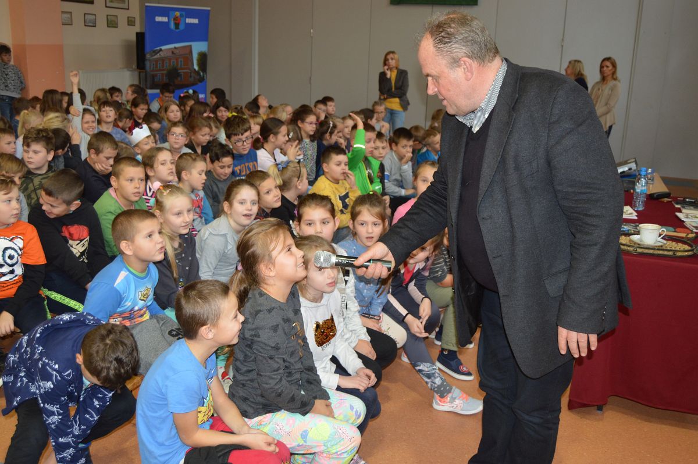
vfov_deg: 38.3
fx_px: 668
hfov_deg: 55.1
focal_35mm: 34
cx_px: 349
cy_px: 232
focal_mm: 23
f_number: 3.8
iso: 640
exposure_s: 1/60
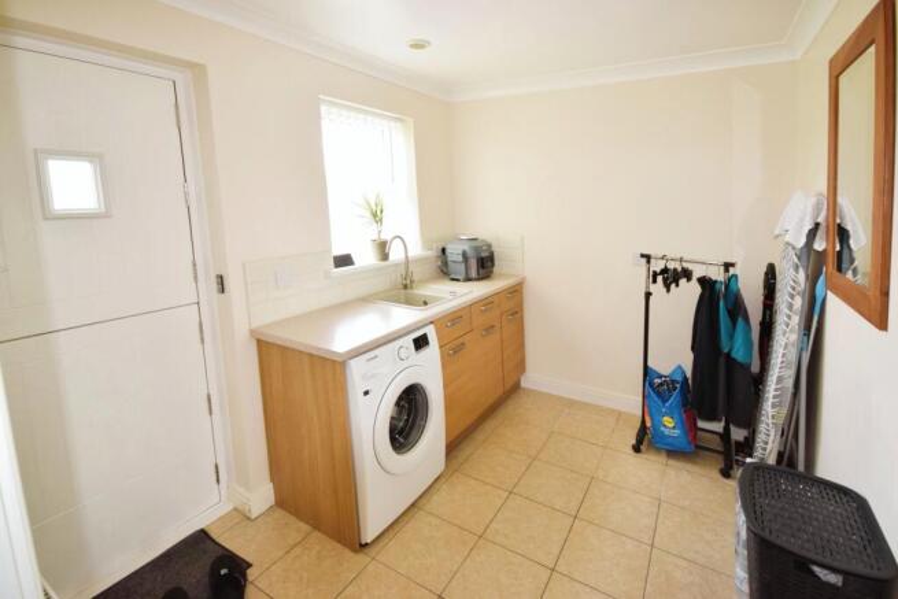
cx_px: 449
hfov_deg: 95.0
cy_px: 300
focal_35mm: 16
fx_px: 412
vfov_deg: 72.1
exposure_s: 1/100
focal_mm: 11
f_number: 5
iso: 800
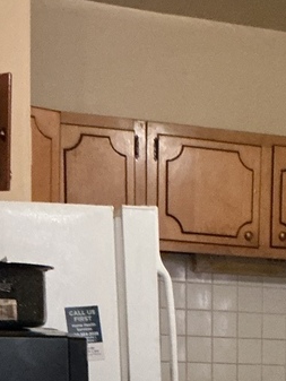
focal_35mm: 93
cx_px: 379
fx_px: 1024
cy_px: 520
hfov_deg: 15.1
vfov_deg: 19.2
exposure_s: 1/20
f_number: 1.8
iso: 500
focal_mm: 3
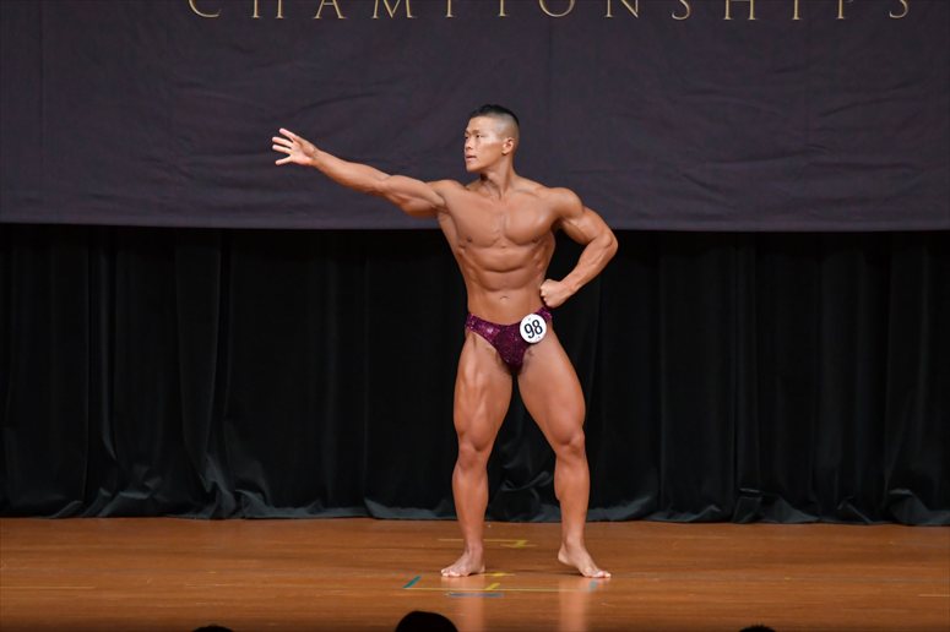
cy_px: 316
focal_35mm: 270
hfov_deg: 7.6
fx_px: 7122
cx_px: 475
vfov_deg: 5.1
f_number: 5.6
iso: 4000
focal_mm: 180
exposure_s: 1/400
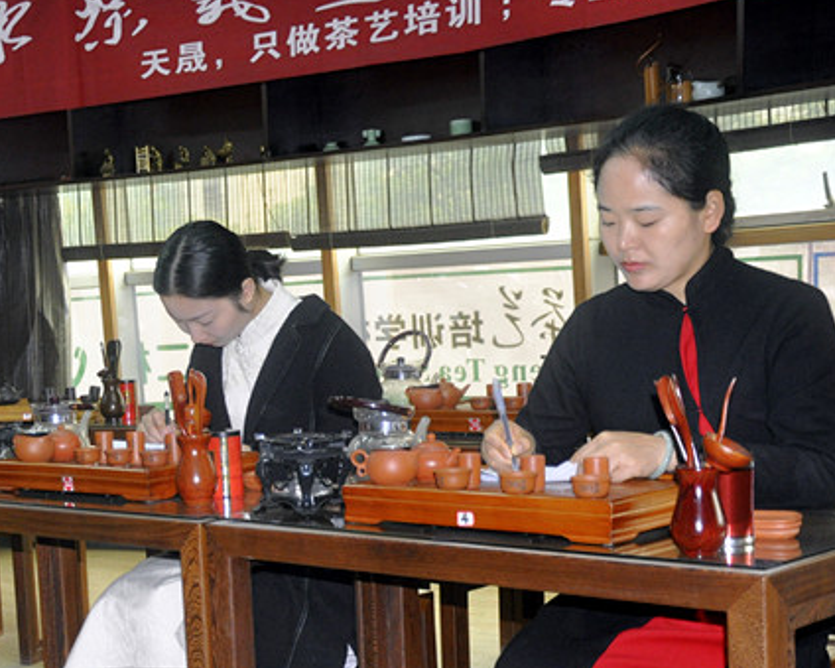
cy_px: 511
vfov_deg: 21.9
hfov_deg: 26.6
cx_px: 87
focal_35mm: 69
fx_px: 1705
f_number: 4
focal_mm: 26
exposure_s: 1/60
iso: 800
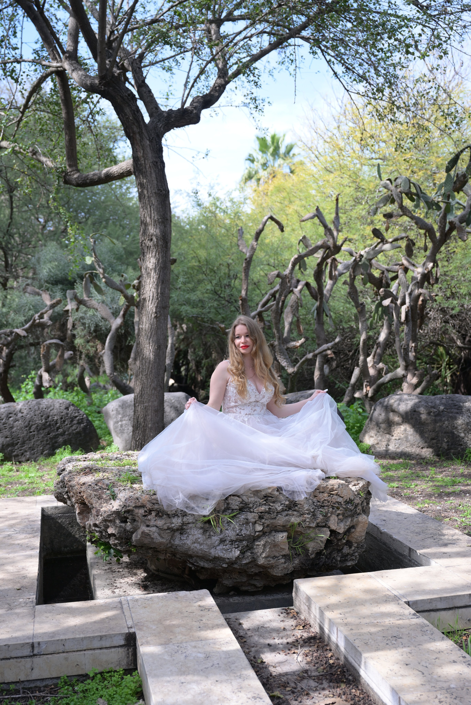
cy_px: 352
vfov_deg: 49.5
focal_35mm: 39
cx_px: 236
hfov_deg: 34.2
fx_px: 764
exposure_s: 1/400
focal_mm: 39
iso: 125
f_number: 3.5
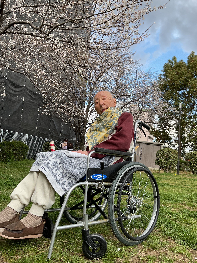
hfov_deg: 48.2
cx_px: 98
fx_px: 220
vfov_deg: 61.7
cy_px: 132
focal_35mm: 29
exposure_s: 1/519
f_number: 1.8
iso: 16
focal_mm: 3
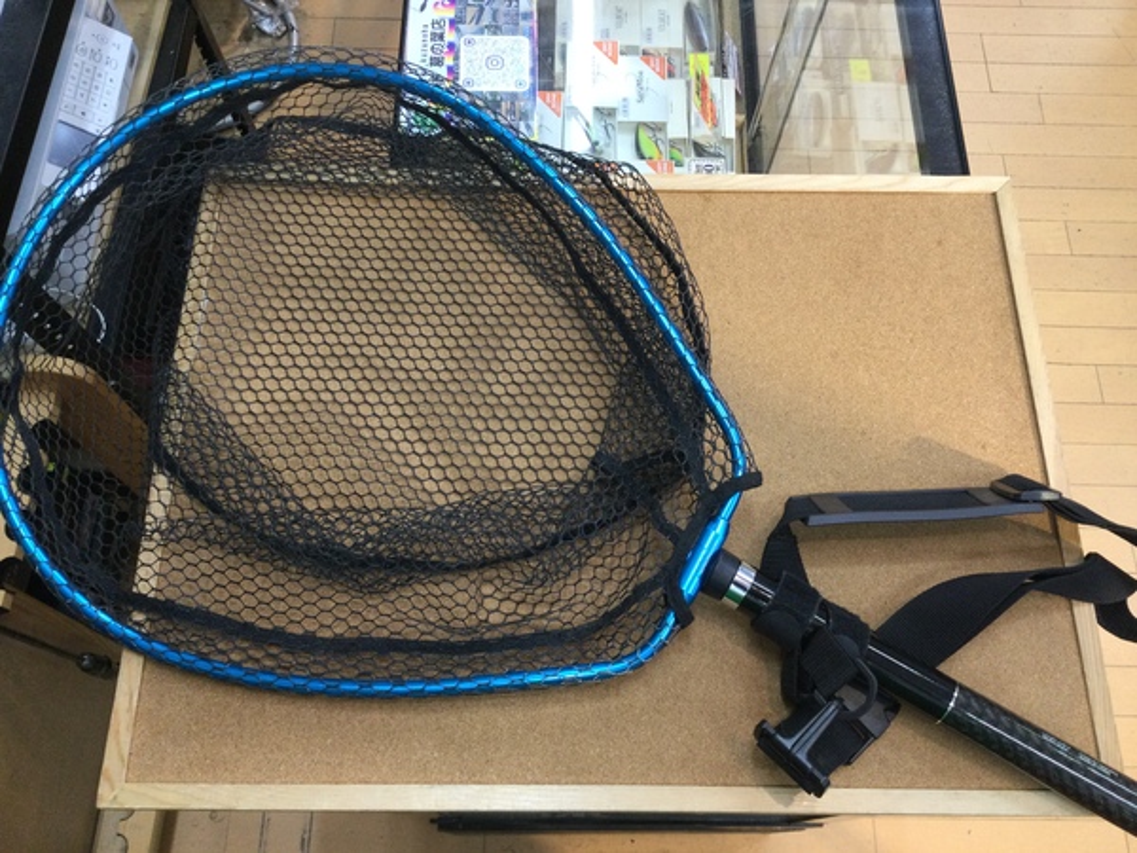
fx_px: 1018
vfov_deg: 45.4
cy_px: 426
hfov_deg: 58.4
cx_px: 568
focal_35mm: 31
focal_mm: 3.3
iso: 50
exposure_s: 1/30
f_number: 2.4
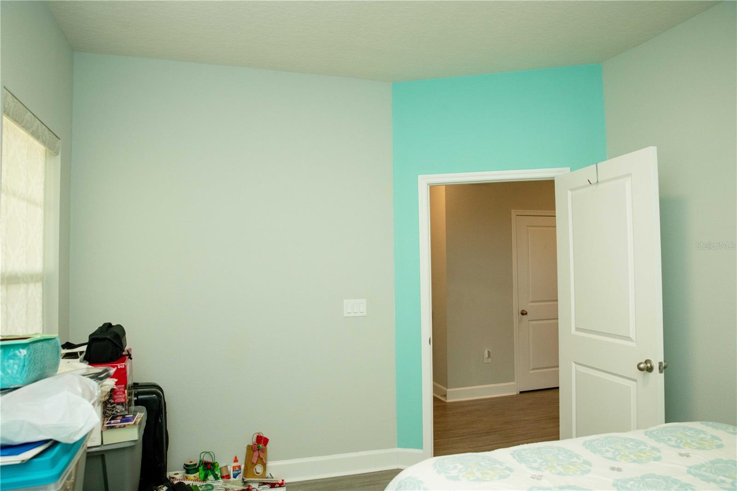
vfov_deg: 53.1
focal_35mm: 24
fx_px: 491
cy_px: 246
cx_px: 368
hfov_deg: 73.8
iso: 1000
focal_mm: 24
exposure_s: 1/200
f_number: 6.3
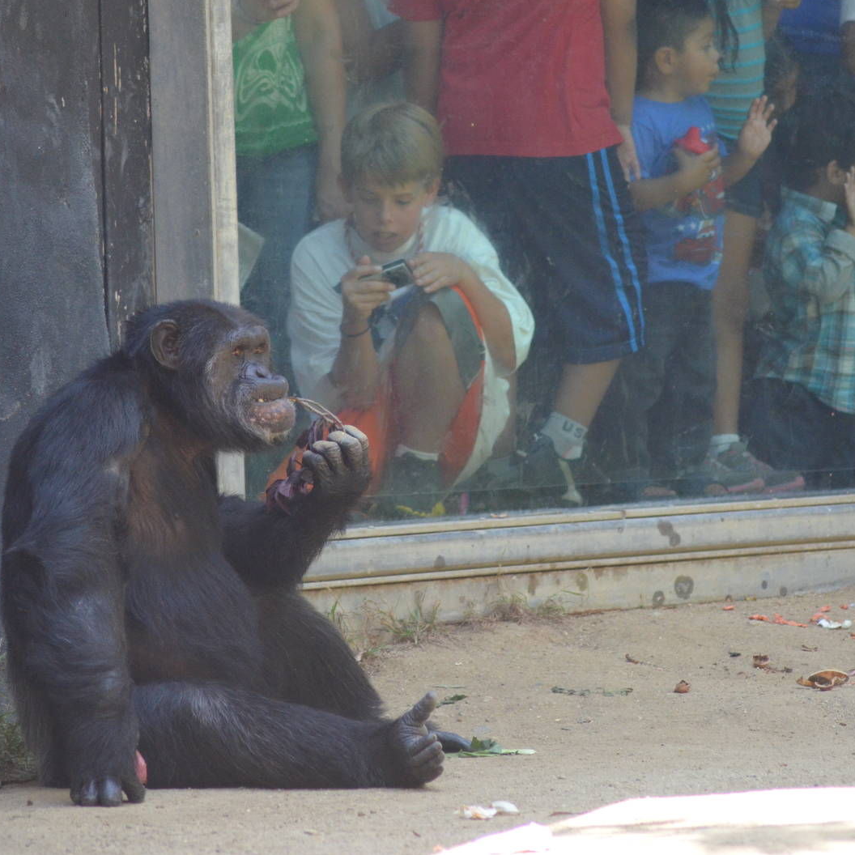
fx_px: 11848
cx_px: 419
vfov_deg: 4.1
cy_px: 427
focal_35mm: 424
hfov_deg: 4.1
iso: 1800
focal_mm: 220
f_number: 4.8
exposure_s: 1/500
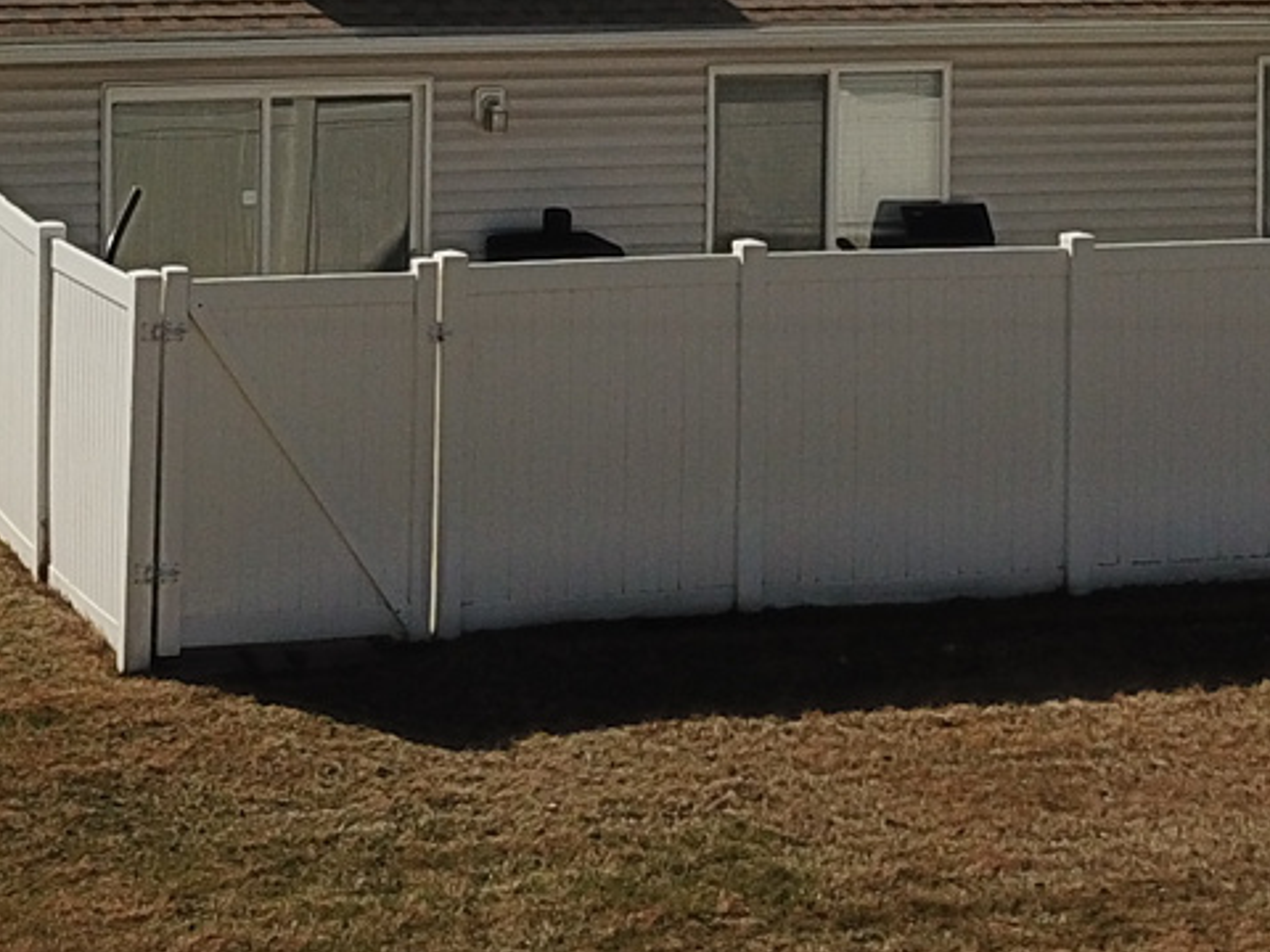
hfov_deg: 17.7
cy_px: -132
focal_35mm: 111
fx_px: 4072
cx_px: 651
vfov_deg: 13.1
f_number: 2.2
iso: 100
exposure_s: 1/4098
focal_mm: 4.7
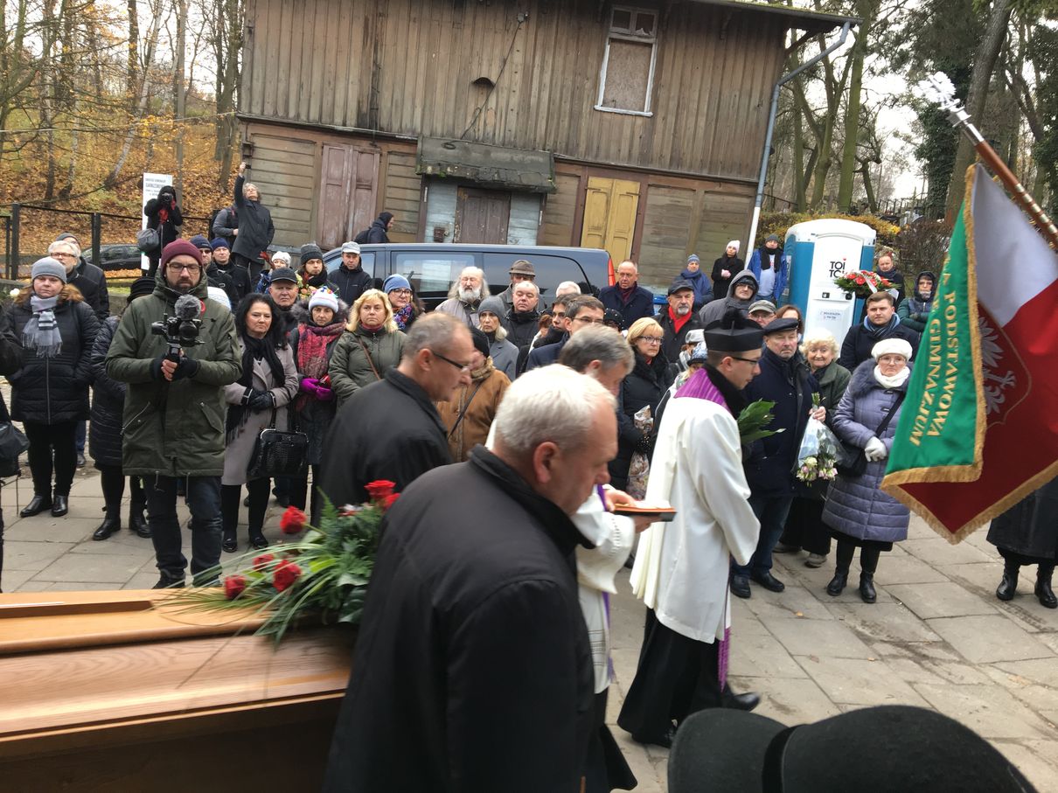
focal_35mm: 29
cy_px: 396
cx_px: 529
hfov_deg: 61.7
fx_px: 886
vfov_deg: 48.2
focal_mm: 4.15
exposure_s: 1/100
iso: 40
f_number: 2.2
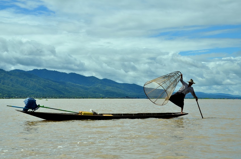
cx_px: 120
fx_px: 481
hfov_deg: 28.1
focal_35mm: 72
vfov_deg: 18.8
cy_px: 80
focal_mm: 48
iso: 125
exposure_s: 1/1250
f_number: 6.3
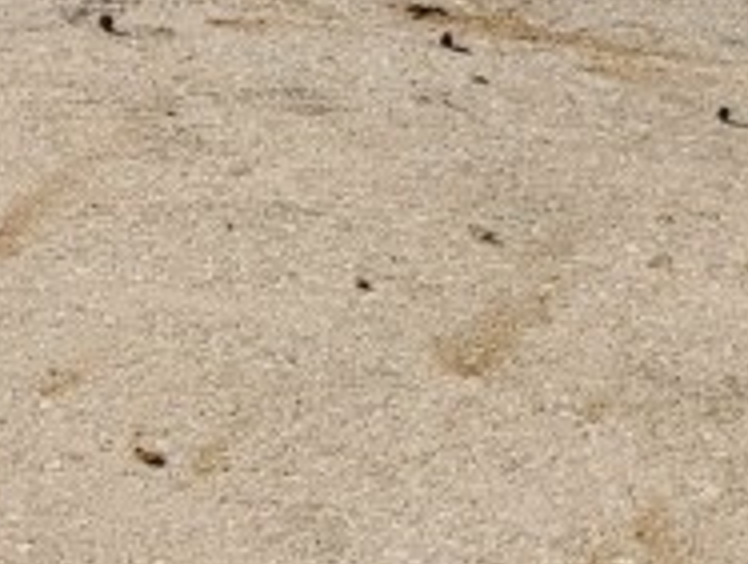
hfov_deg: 12.9
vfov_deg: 9.3
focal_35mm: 142
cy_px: -816
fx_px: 3074
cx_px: -500
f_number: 1.8
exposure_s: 1/1824
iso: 40
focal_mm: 5.4
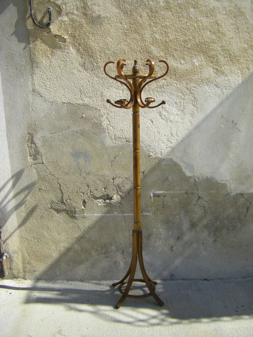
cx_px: 126
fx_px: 370
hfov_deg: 37.7
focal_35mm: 38
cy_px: 168
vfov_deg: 49.0
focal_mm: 6.3
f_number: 7
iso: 64
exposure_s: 1/160
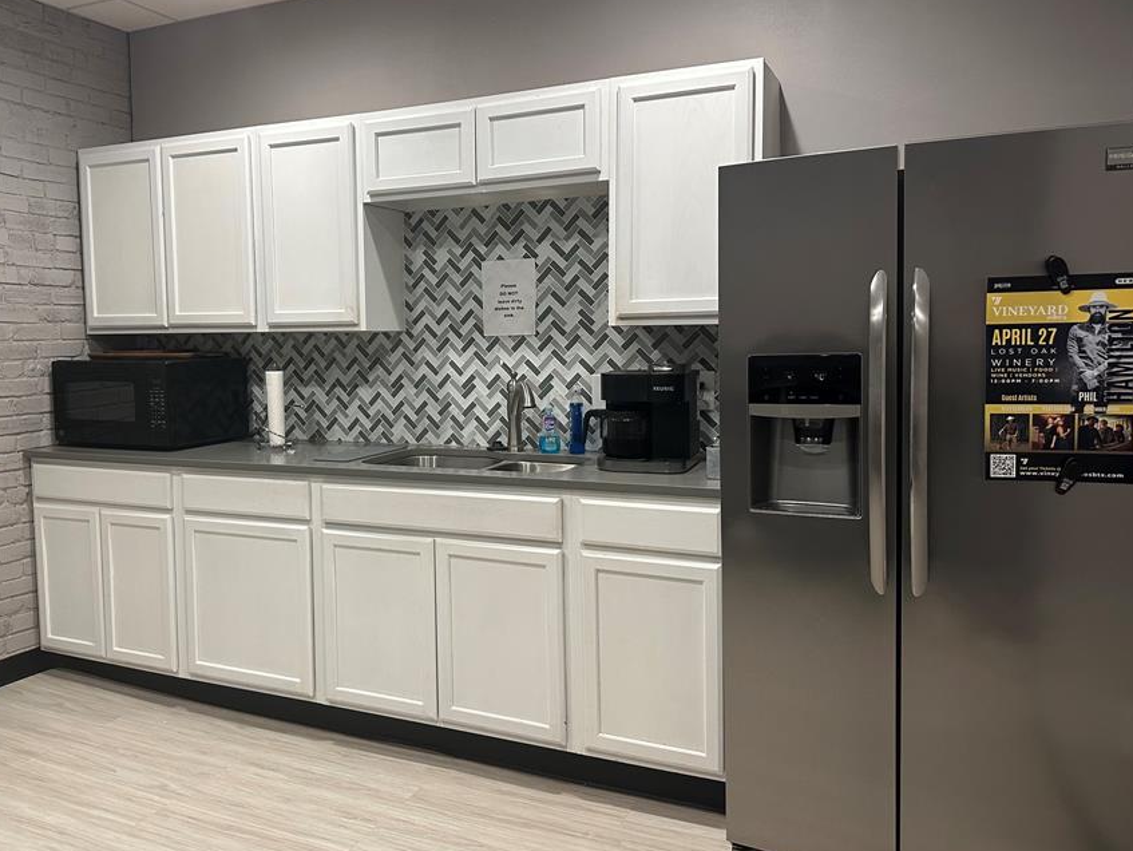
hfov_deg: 61.1
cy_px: 411
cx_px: 456
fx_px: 950
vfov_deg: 48.3
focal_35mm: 29
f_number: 1.78
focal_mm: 6.86
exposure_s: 1/60
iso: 250
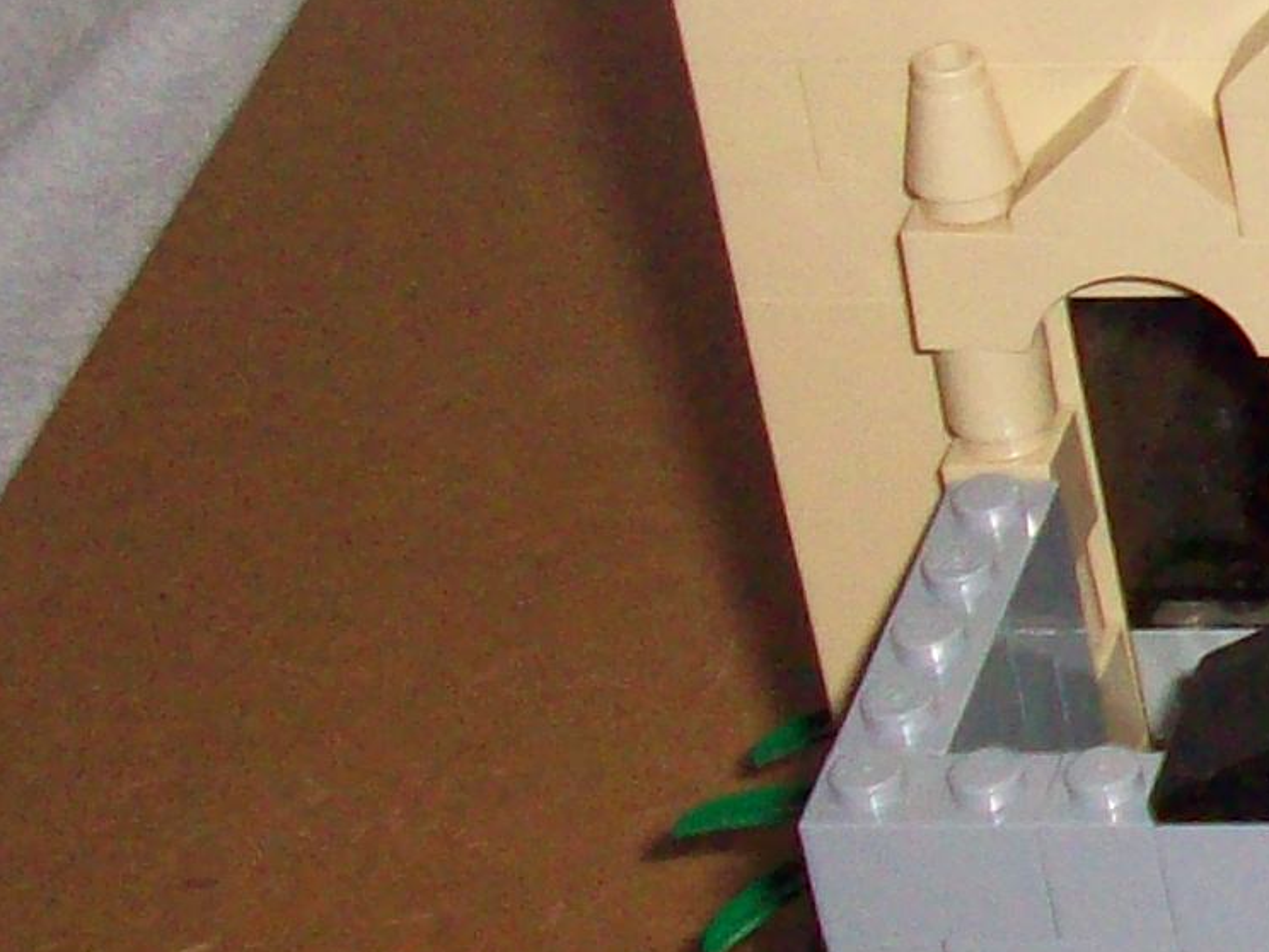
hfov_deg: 10.7
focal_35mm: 164
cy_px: 242
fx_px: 6012
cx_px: 2753
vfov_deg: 9.0
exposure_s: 1/64
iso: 160
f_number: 2.8
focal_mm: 6.2
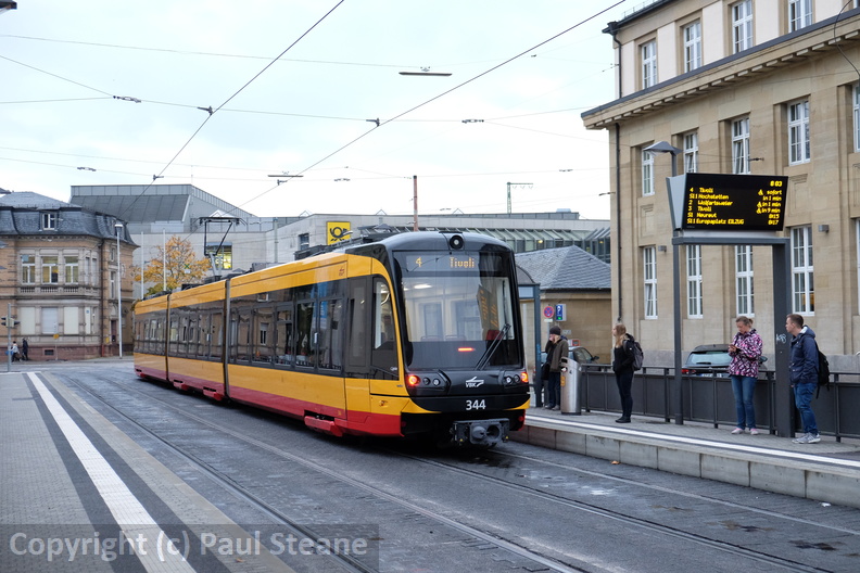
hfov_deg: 41.9
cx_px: 430
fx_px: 1123
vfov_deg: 28.6
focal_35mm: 47
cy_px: 286
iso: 2000
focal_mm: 31.5
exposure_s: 1/250
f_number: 3.6
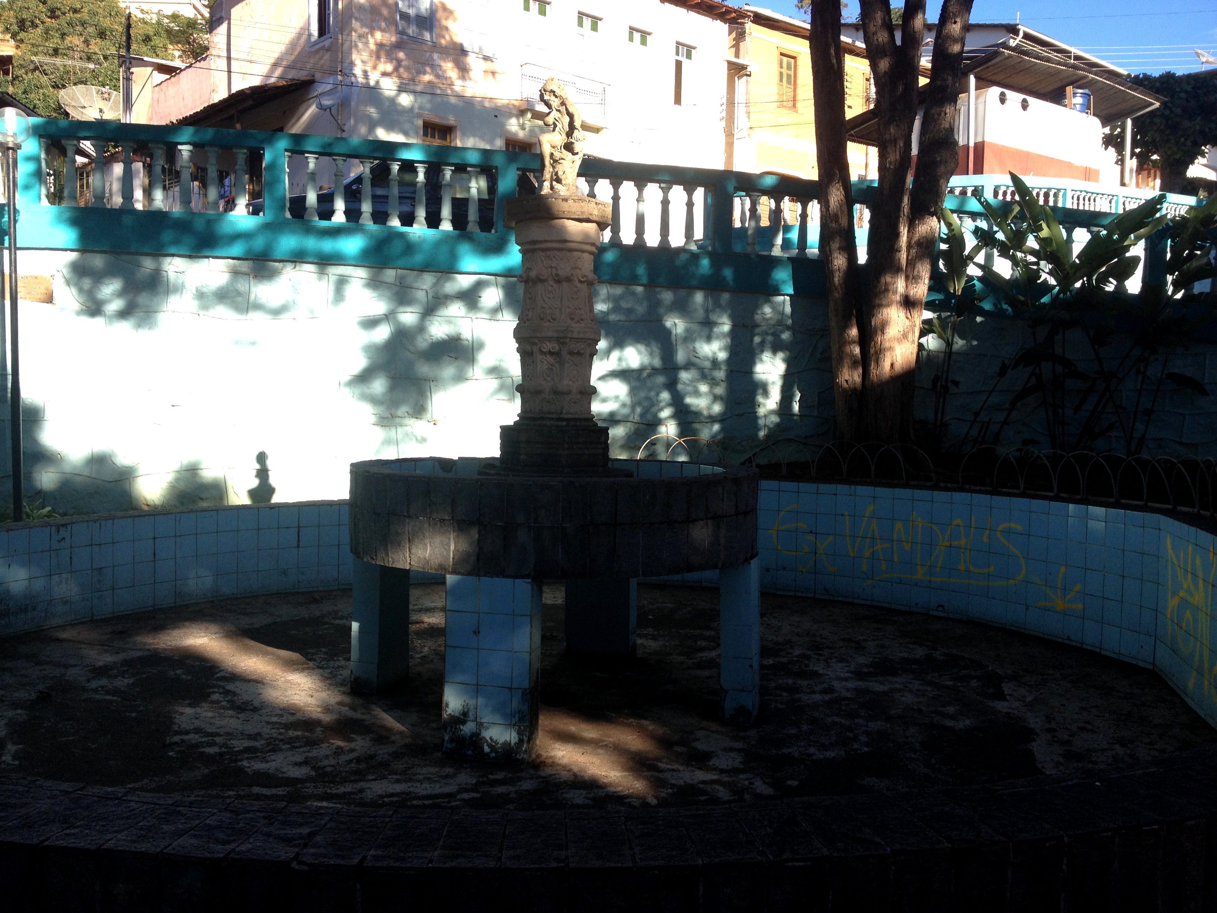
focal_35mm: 35
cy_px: 456
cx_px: 608
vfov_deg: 40.7
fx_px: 1231
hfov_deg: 52.6
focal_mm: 4.28
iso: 50
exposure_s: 1/497
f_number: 2.4
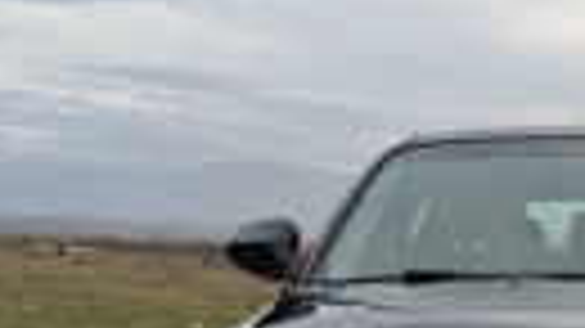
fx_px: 1302
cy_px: 341
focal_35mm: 84
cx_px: 662
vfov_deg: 14.1
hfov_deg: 23.6
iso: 50
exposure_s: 1/592
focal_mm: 5.43
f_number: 1.89
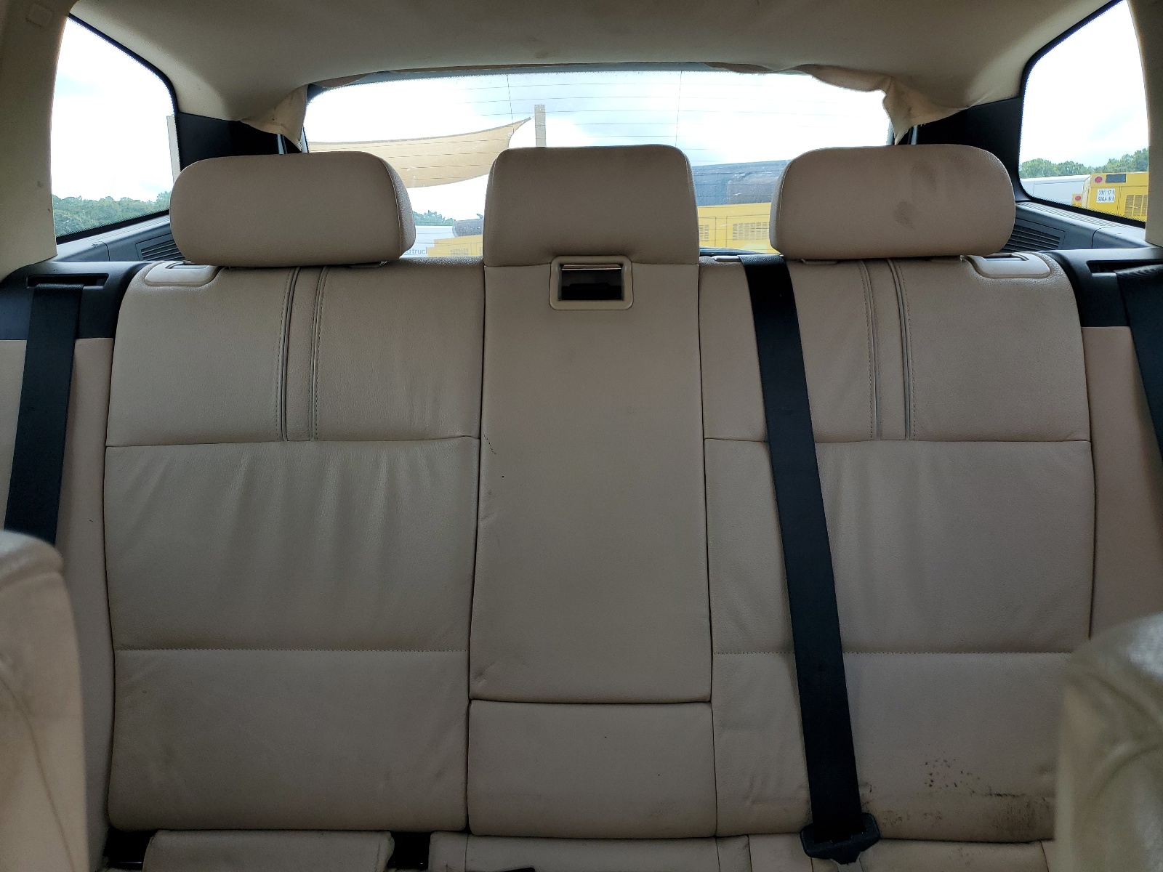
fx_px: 874
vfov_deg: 53.1
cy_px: 436
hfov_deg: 67.3
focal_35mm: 26
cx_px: 582
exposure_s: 1/370
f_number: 1.5
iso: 50
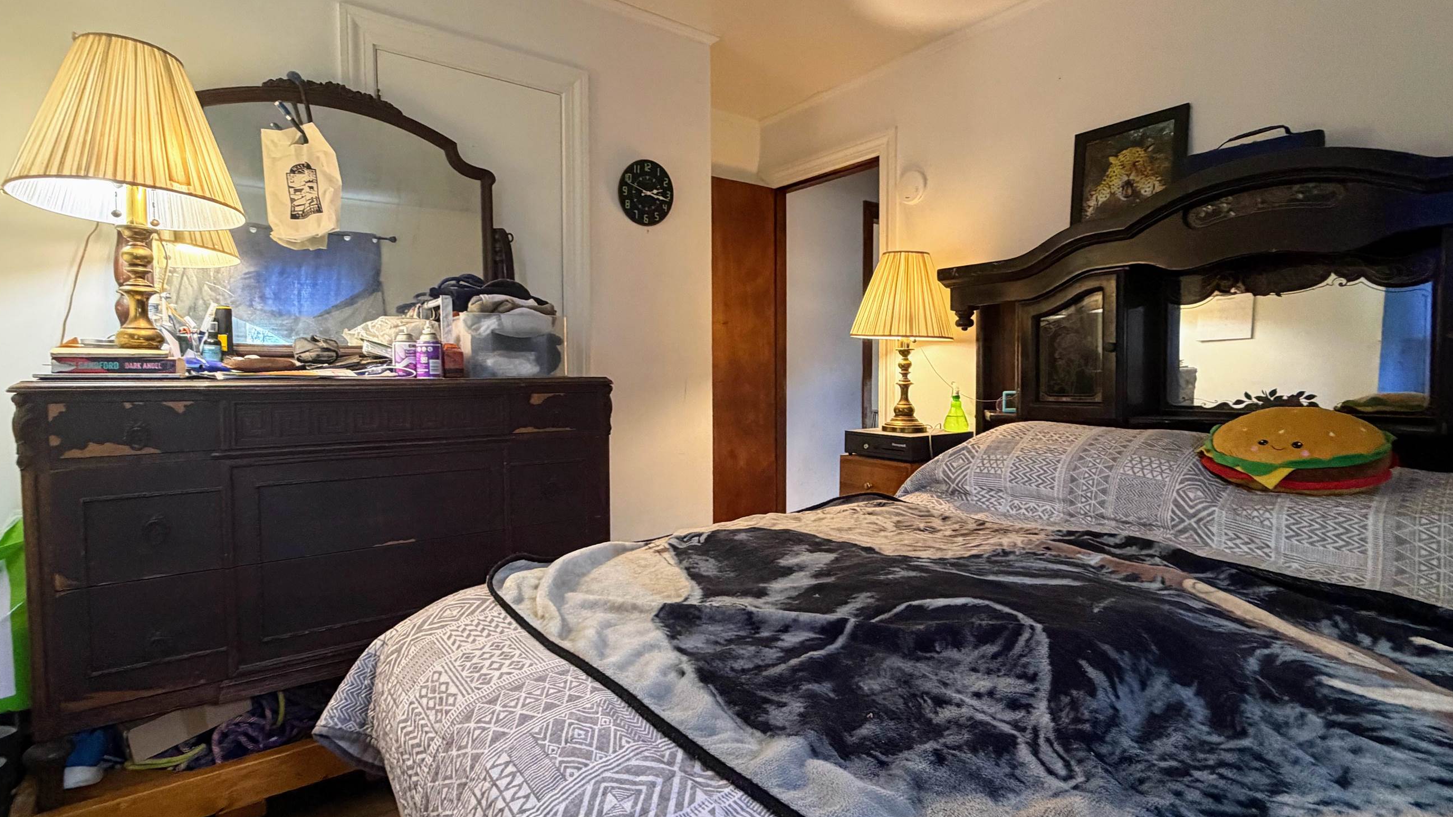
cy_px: 400
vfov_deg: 61.0
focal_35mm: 18
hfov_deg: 92.7
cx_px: 716
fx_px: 693
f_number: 2.2
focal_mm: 2.22
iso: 320
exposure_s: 1/60
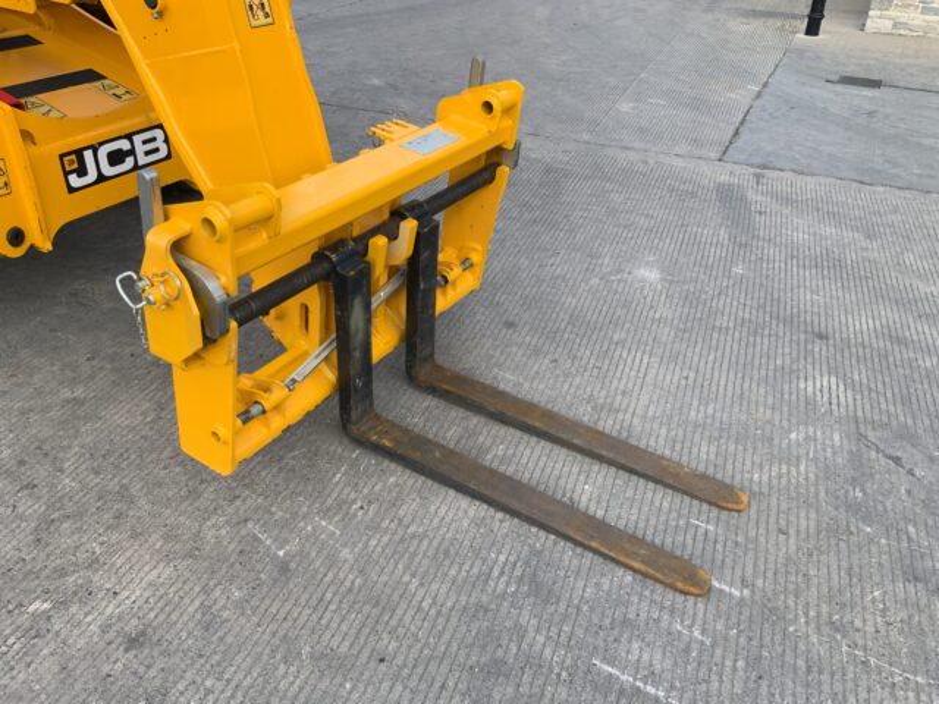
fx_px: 787
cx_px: 470
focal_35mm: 29
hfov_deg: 61.7
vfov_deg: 48.2
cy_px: 352
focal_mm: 3
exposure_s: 1/519
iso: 16
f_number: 1.8
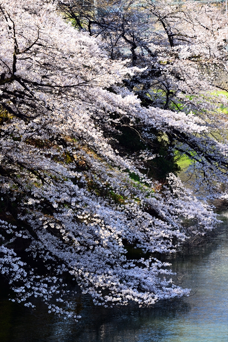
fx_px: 1158
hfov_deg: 11.2
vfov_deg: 16.8
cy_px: 171
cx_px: 114
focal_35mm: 122
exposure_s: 1/250
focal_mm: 122
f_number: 8
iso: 400
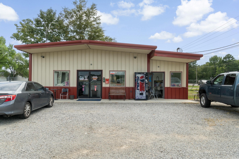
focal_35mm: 27
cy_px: 80
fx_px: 179
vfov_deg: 47.9
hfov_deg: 67.4
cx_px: 120
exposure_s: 1/125
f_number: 9
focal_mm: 18
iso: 250
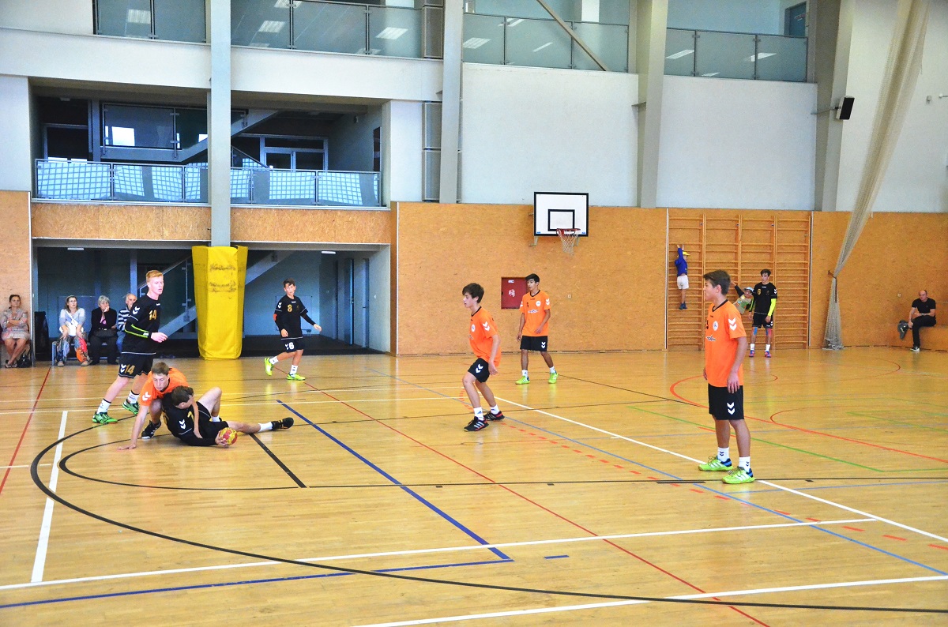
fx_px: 1182
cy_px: 314
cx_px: 474
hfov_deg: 43.7
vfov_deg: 29.7
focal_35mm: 45
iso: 5600
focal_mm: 30
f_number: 4.2
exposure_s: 1/640
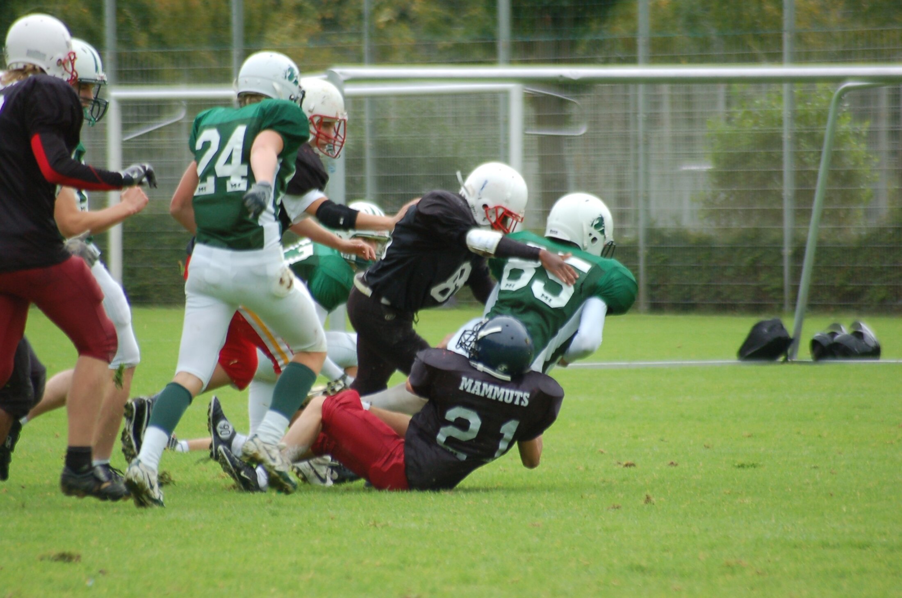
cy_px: 299
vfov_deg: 3.0
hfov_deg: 4.6
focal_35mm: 450
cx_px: 451
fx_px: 11254
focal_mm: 300
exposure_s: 1/500
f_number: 5.6
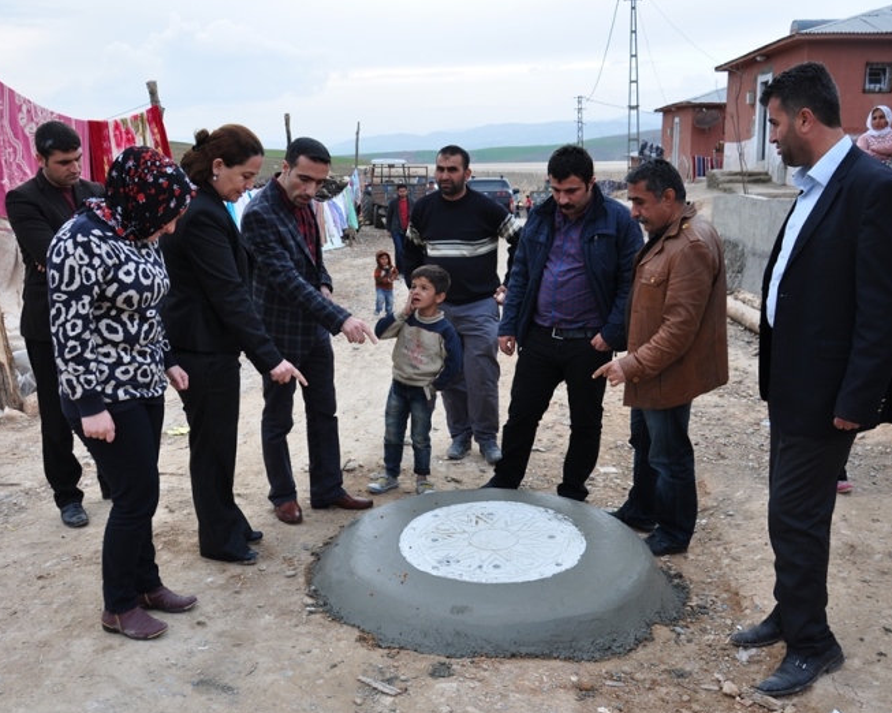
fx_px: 818
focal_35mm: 31
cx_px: 432
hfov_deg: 57.2
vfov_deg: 47.1
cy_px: 359
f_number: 5.6
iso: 200
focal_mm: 18
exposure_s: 1/125
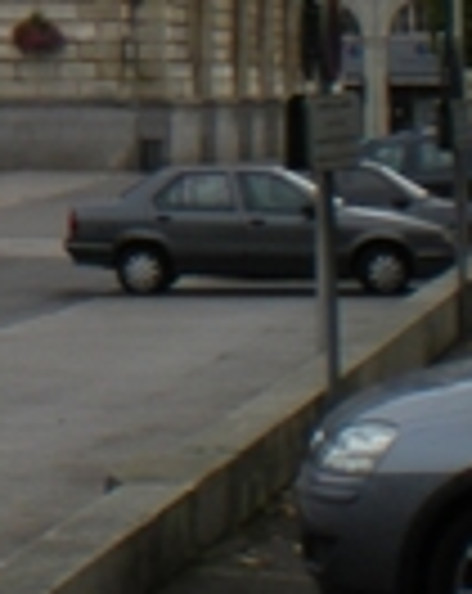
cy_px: -274
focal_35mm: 169
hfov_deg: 8.4
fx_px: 2961
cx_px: -616
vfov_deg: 11.0
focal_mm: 6.3
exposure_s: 1/234
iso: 64
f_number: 4.6
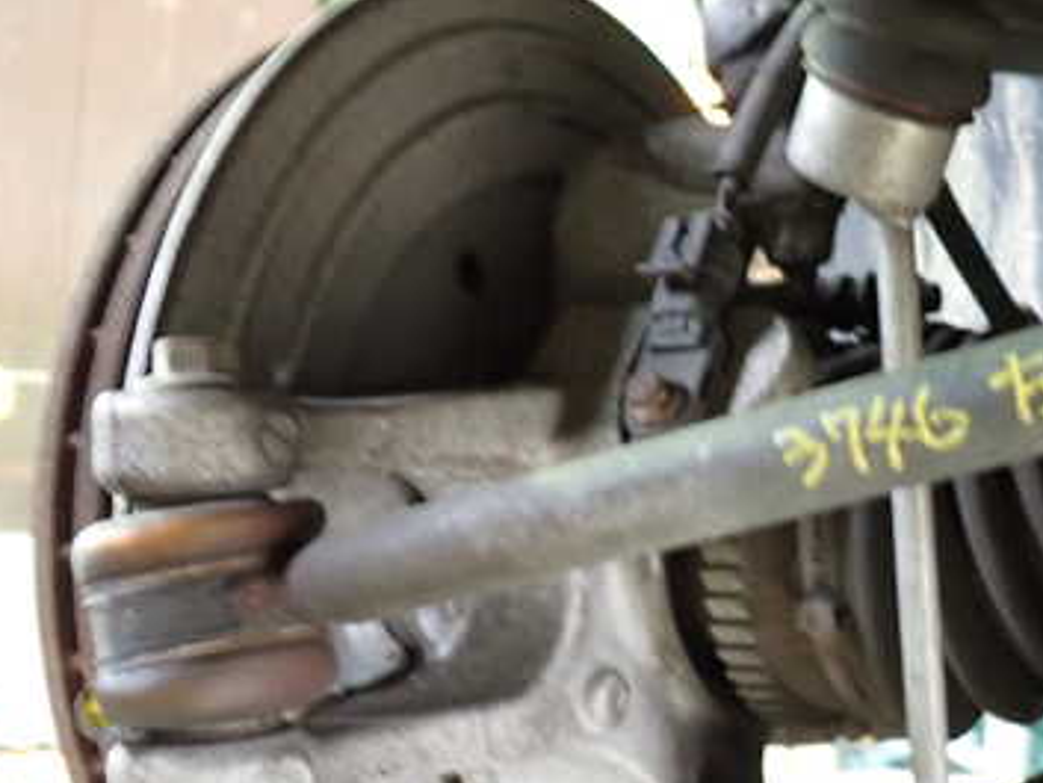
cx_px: 866
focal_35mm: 51
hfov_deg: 36.0
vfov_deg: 28.5
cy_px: 493
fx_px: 1537
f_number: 2.3
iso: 800
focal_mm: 5.4
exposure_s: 1/10
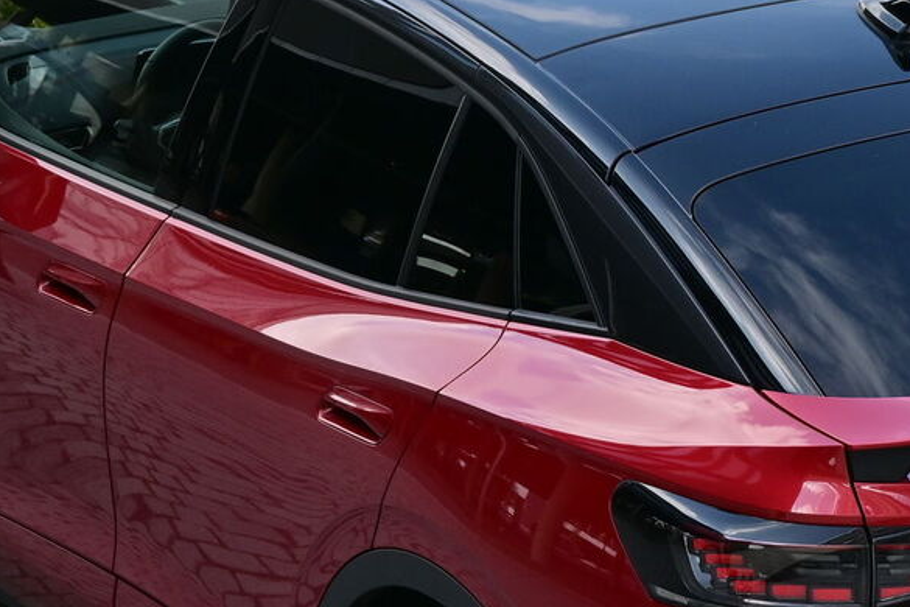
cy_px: 557
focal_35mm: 246
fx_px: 6218
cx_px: 692
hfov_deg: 8.4
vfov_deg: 5.6
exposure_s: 1/200
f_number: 6.3
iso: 100
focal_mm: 50
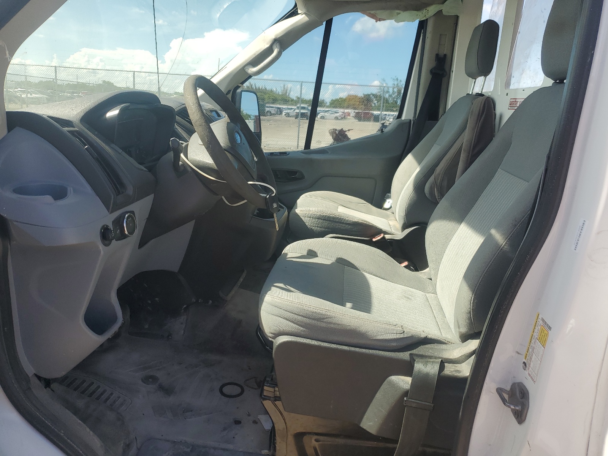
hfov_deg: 67.3
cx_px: 304
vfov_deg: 53.1
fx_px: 457
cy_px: 228
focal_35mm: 26
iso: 50
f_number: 1.5
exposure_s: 1/1111
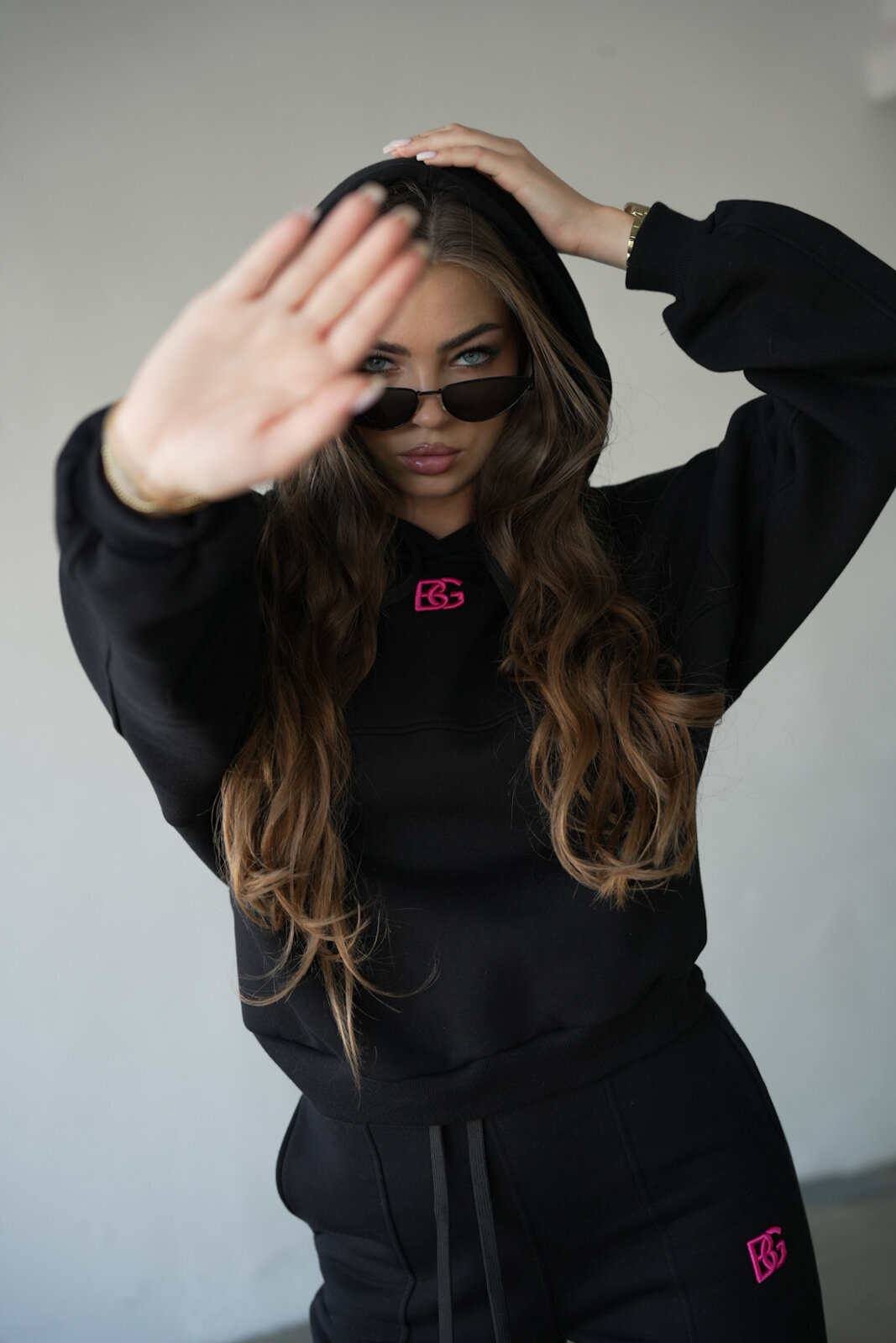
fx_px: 1956
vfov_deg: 37.9
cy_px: 672
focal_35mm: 52
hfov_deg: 25.8
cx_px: 448
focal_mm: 52.4
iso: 800
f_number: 2.8
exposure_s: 1/400
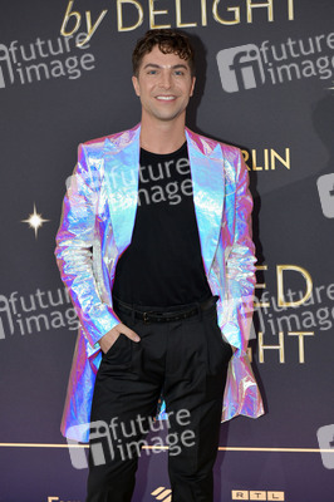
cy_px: 251
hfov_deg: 21.9
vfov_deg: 32.4
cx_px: 167
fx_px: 864
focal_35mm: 62
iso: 1250
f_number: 5.6
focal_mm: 62
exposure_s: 1/250
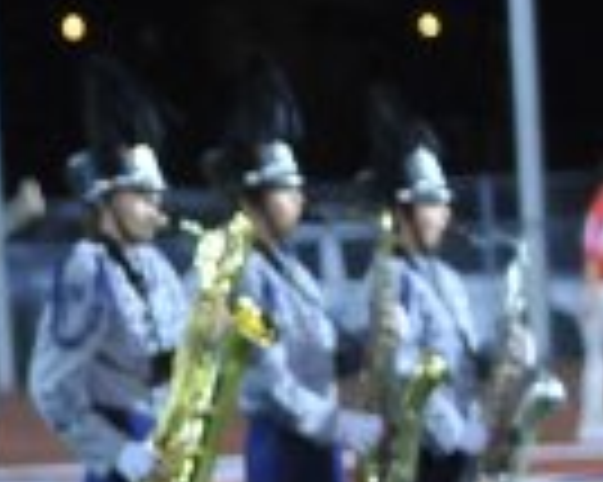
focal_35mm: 798
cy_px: 606
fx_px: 14228
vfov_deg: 1.9
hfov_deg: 2.4
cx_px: -1035
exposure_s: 1/100
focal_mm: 95
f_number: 2.8
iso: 1600
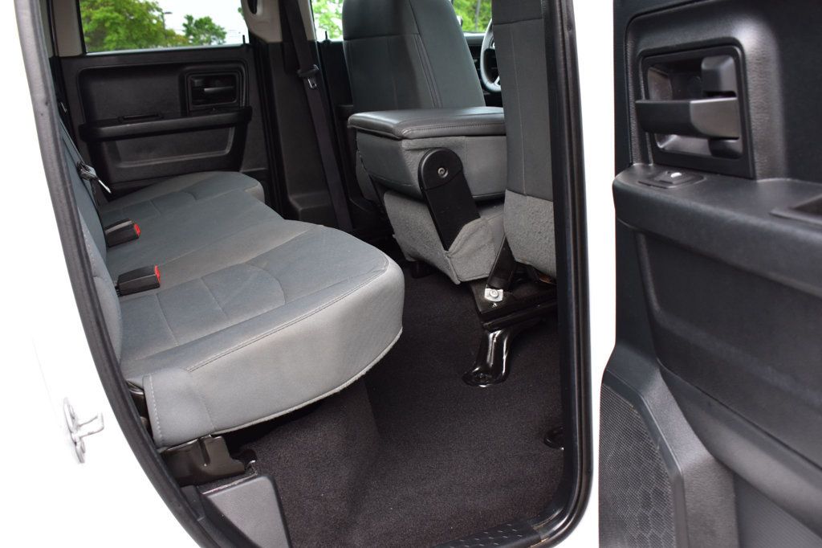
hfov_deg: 55.1
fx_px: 787
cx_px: 411
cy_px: 274
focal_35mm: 34
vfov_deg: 38.3
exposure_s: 1/15
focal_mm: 23
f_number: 6.3
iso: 400
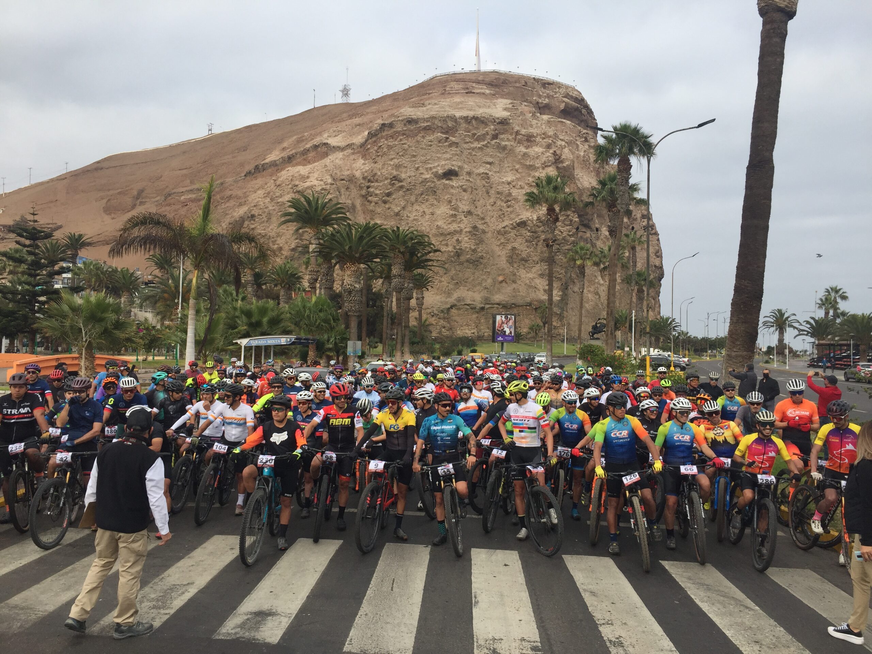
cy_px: 327
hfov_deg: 61.7
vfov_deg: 48.2
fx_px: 731
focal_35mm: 29
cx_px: 436
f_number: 2.2
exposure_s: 1/775
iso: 32
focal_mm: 4.15
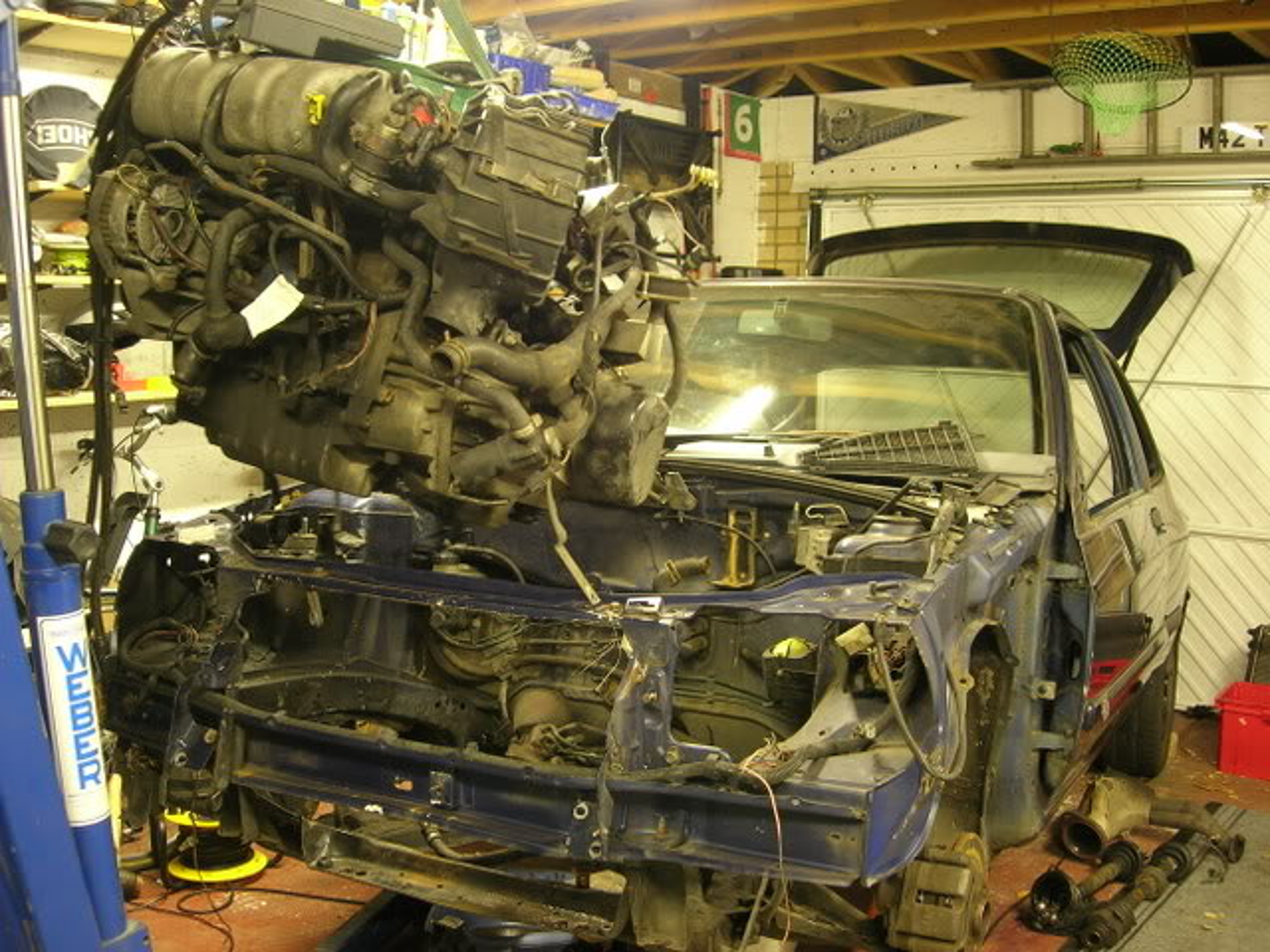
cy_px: 476
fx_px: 1394
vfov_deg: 37.7
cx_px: 635
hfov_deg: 49.0
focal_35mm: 38
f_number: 2.8
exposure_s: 1/3
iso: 84
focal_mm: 7.8
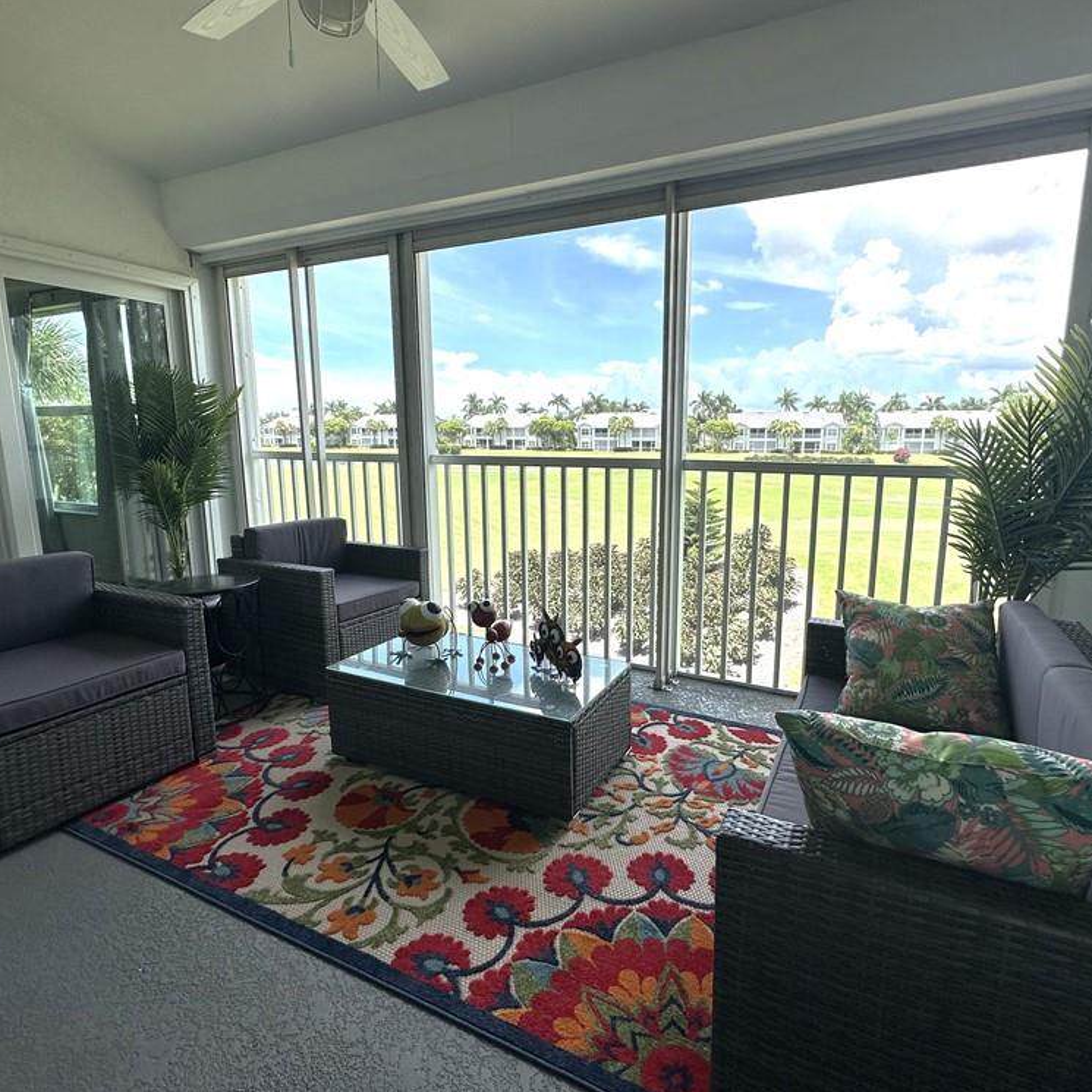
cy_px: 534
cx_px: 586
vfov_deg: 84.0
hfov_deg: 83.8
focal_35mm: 17
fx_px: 607
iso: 40
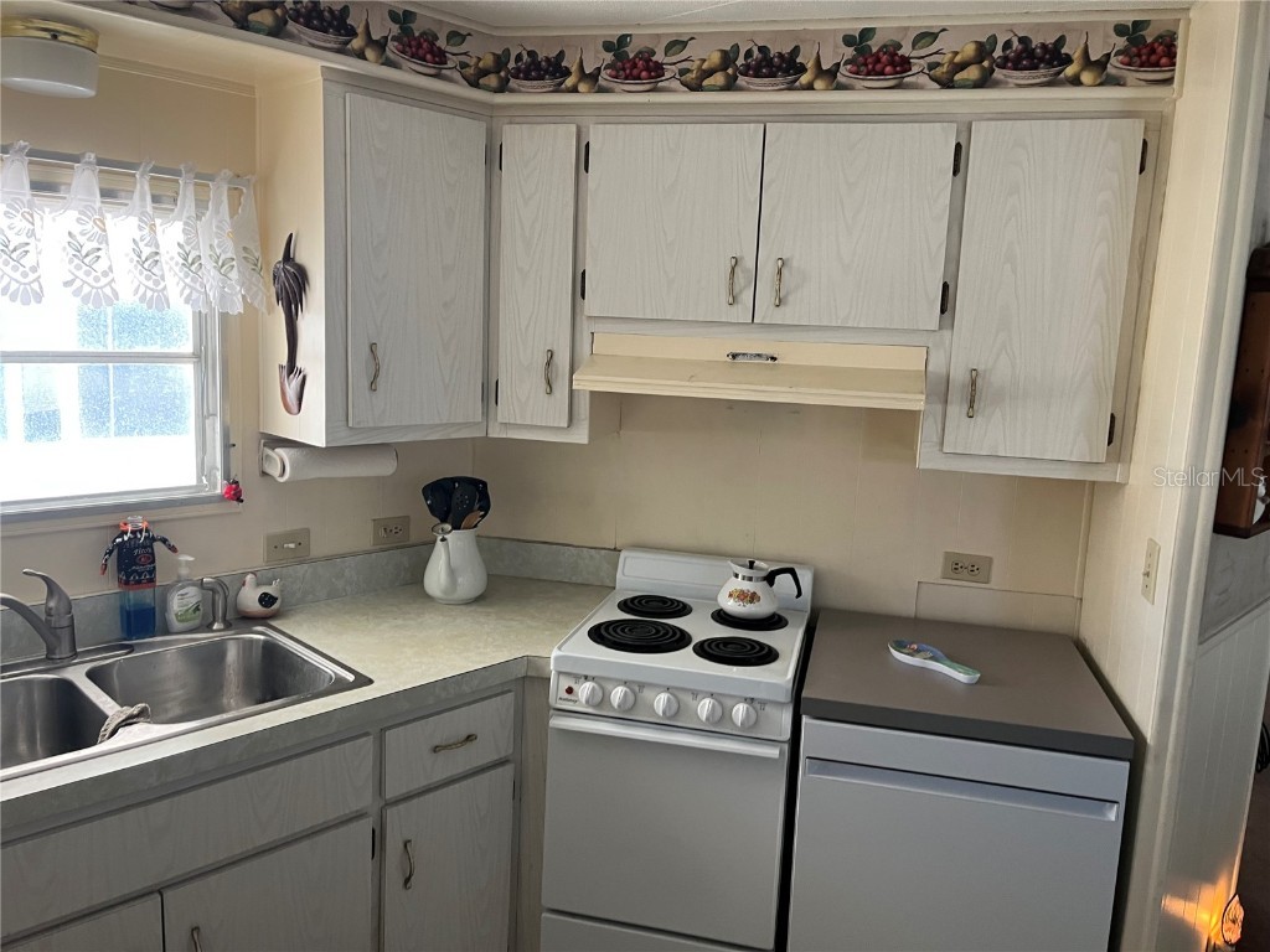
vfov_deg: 53.1
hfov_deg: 67.3
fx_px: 954
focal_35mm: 26
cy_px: 476
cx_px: 635
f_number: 1.6
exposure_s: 1/60
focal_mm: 5.1
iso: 160
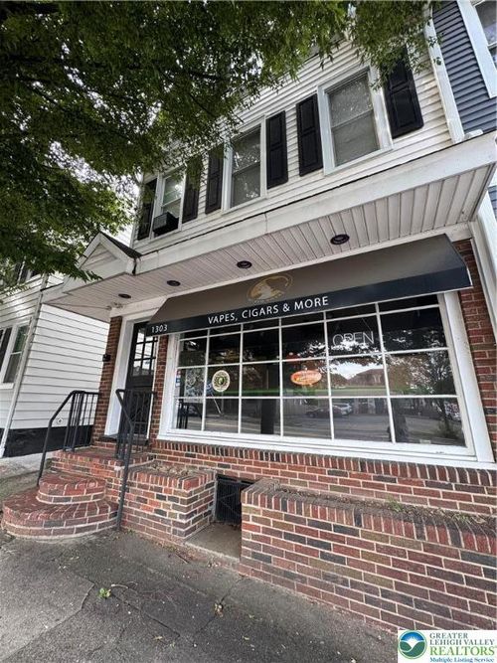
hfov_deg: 85.7
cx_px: 248
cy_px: 332
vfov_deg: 102.1
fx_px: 268
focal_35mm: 14
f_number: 2.2
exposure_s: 1/99
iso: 50
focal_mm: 2.22
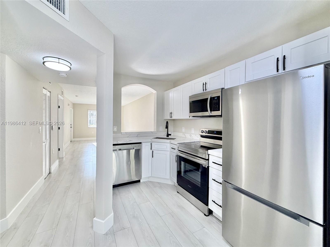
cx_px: 165
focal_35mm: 14
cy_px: 124
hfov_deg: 102.1
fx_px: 133
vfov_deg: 85.6
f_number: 2.2
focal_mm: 2.22
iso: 125
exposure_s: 1/120
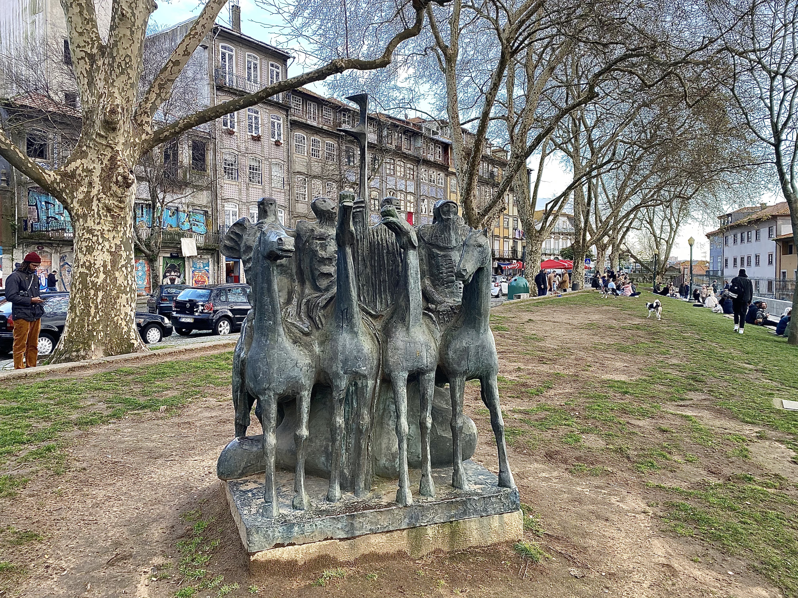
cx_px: 399
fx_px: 599
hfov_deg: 67.3
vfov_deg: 53.1
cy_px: 299
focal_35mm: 26
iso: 80
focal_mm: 4.25
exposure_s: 1/121
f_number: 1.8
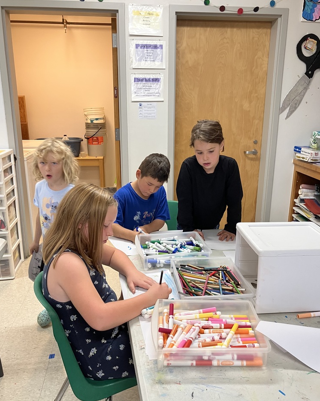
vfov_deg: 58.8
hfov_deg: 48.5
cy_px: 208
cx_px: 161
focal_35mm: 30
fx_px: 355
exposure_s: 1/60
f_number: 1.8
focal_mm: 3.99
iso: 100
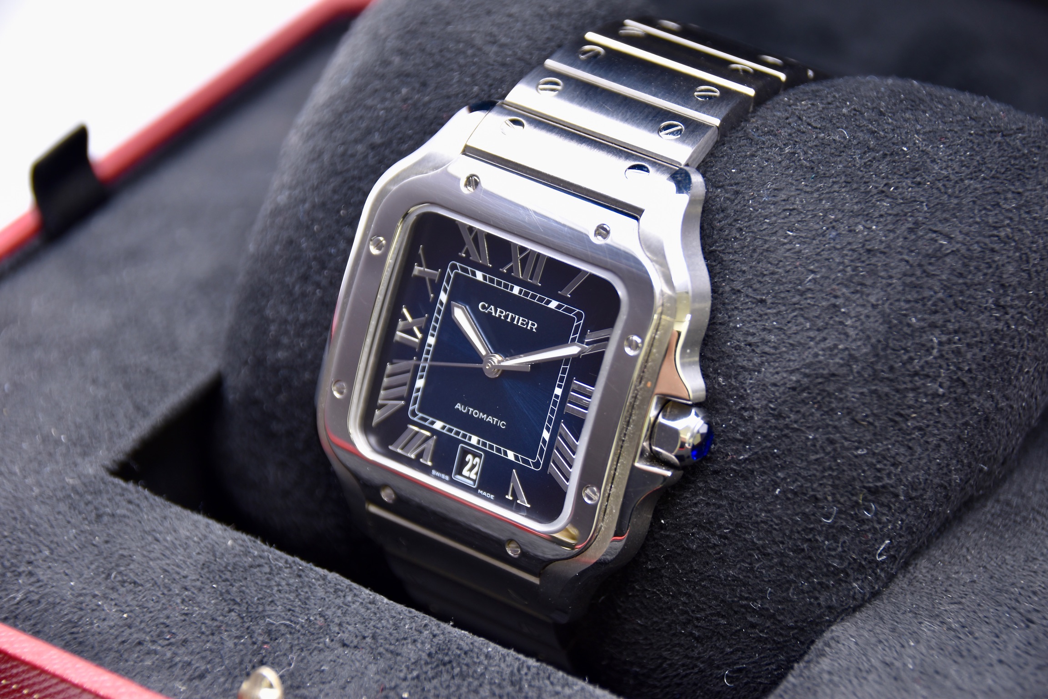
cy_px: 350
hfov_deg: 15.2
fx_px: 3930
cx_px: 524
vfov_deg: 10.2
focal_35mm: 135
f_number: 5.6
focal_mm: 90
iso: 125
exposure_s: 1/5
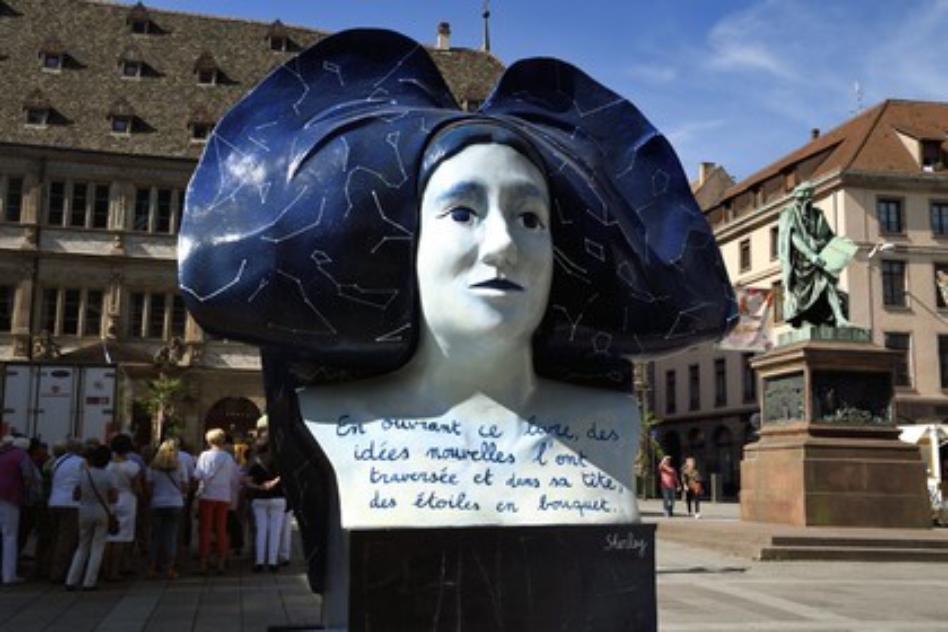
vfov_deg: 33.4
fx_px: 1053
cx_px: 474
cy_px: 316
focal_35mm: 40
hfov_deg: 48.5
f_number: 14
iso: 200
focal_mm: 40
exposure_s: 1/320
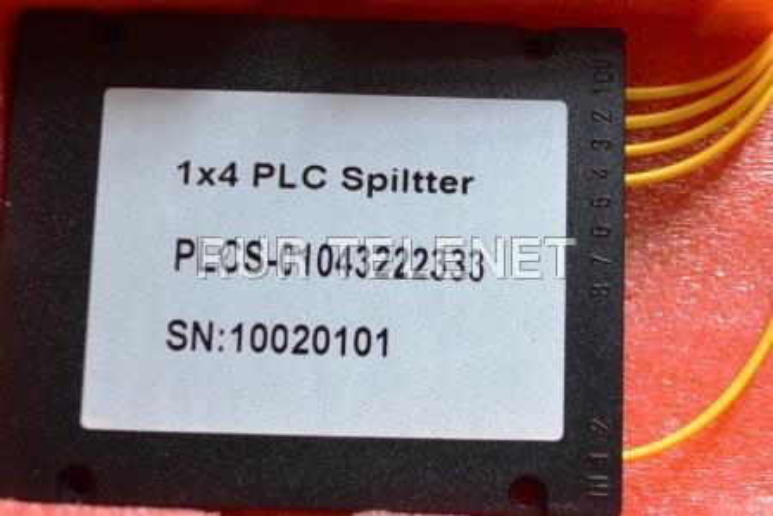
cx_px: 386
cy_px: 258
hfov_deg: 57.2
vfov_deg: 40.0
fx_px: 709
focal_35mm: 33
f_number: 4
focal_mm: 22
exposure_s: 1/50
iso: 800
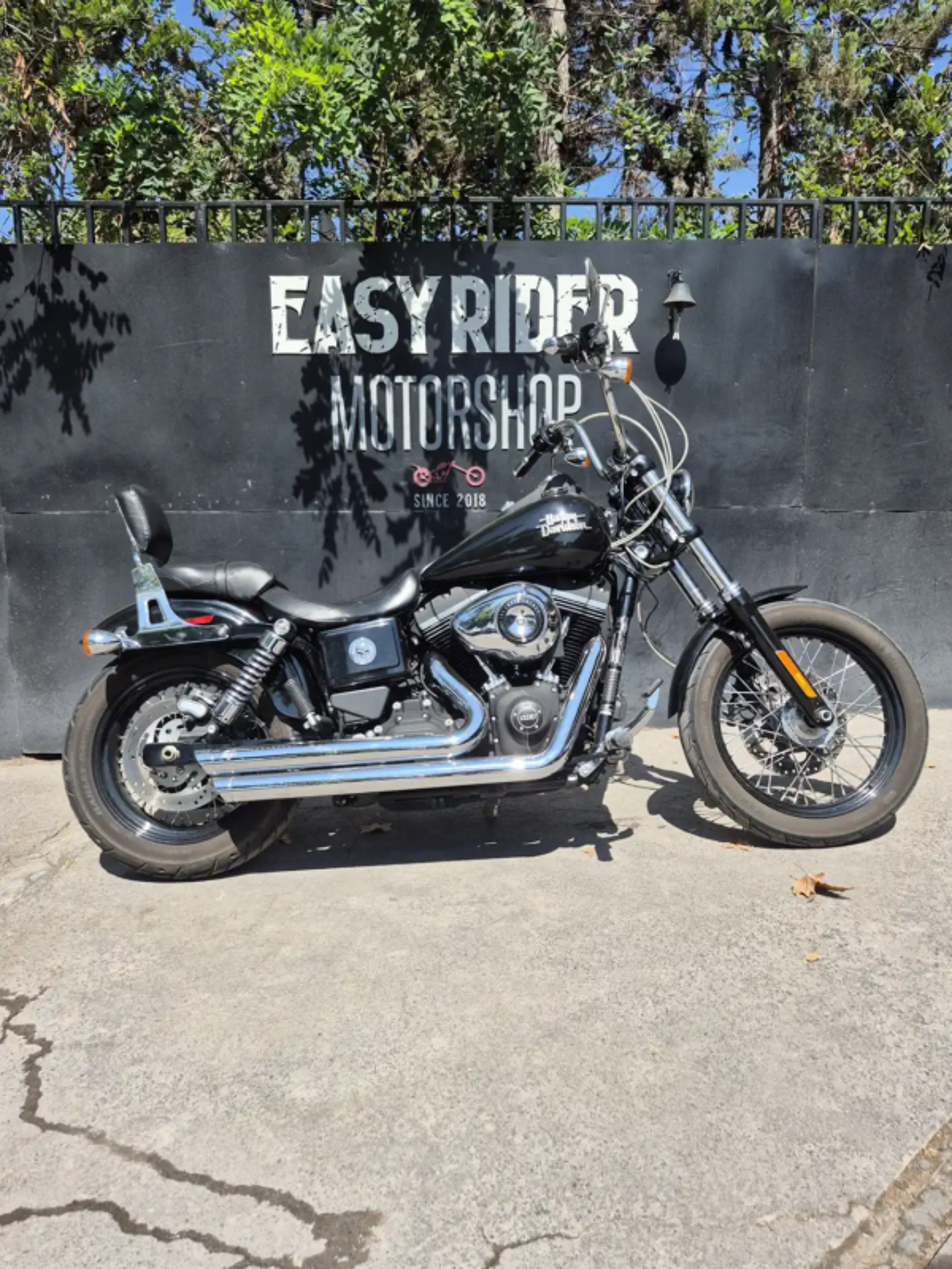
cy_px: 634
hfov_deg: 58.9
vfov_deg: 73.9
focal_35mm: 23
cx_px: 476
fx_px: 843
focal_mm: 5.4
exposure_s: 1/1264
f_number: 1.8
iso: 25
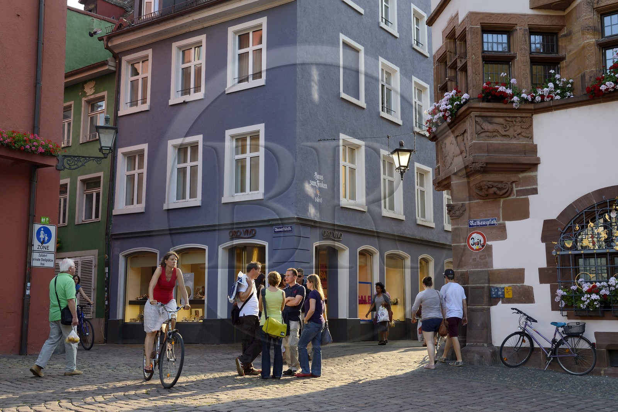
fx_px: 686
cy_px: 206
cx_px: 309
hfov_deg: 48.5
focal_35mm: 40
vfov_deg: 33.4
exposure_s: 1/200
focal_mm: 40
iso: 200
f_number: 5.6
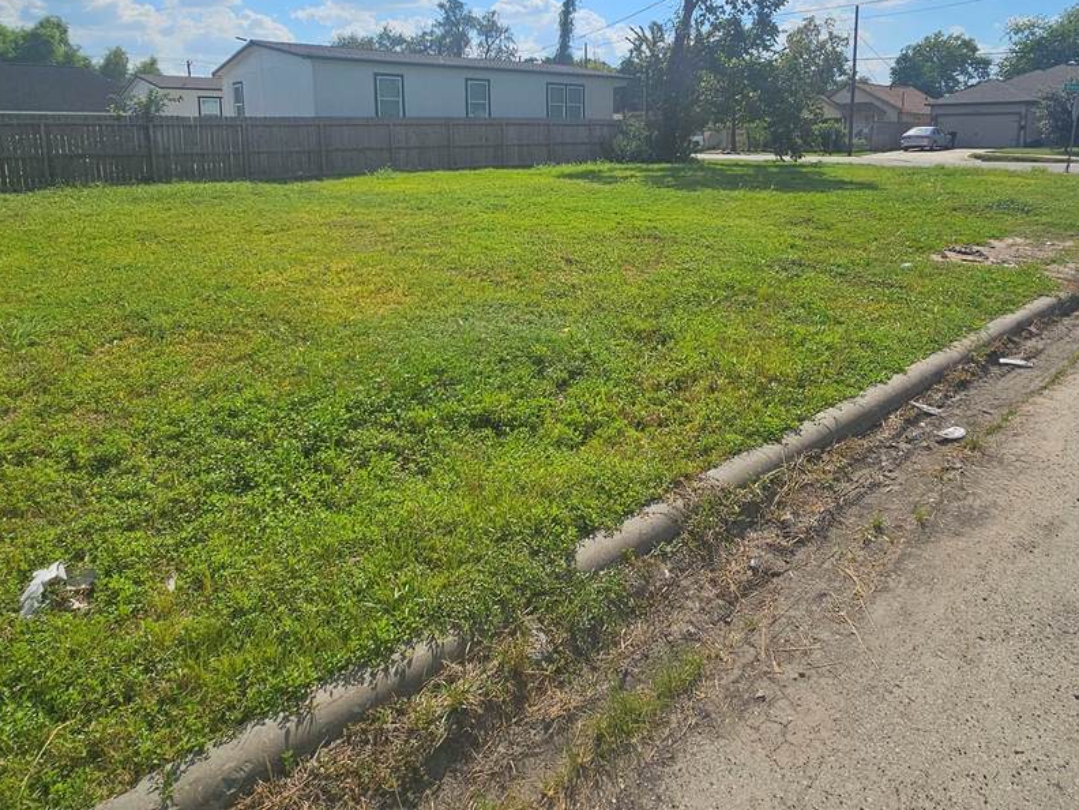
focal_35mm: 21
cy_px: 243
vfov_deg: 61.2
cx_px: 550
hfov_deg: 79.0
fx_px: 655
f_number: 2.2
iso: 50
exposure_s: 1/5523
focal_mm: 2.2
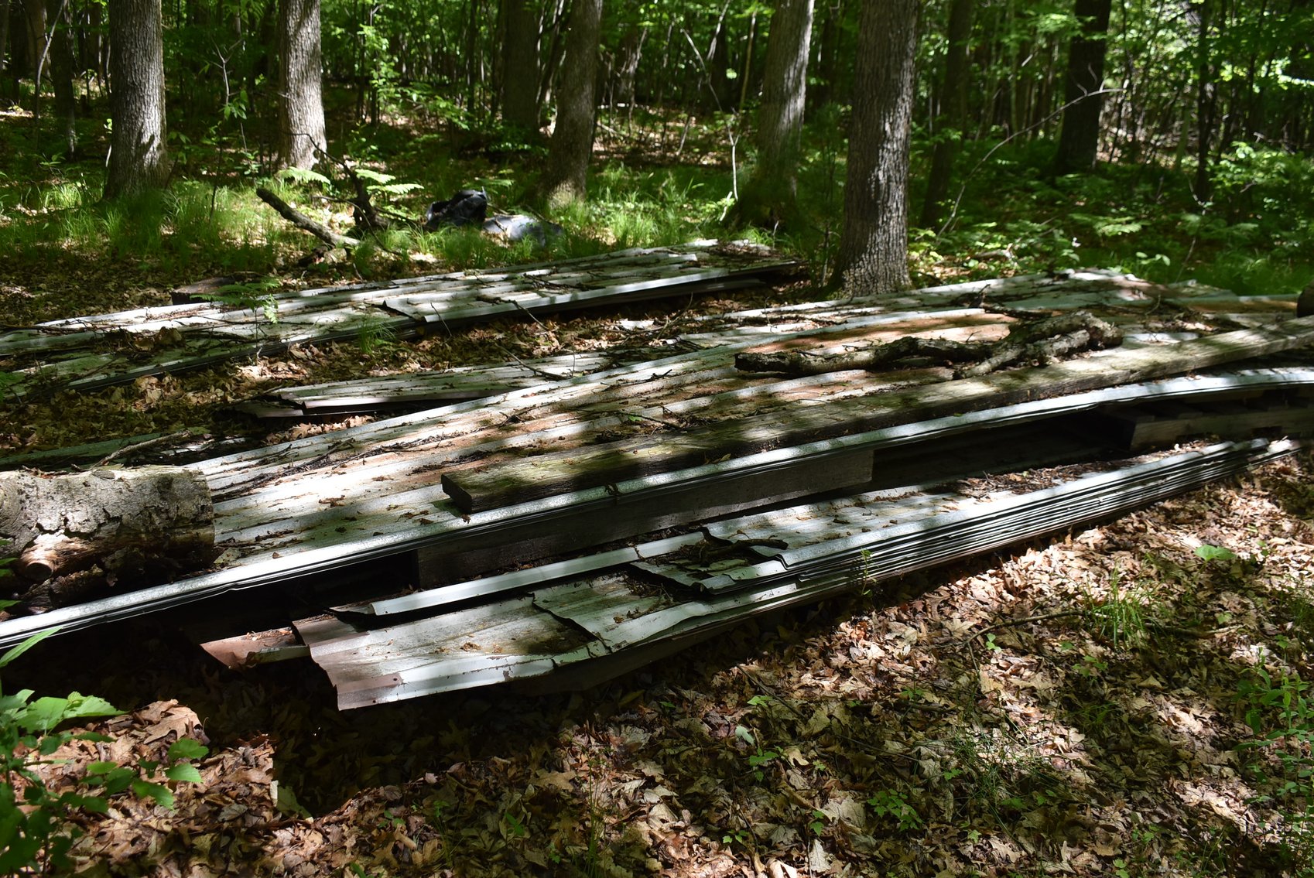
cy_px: 439
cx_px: 657
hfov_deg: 53.1
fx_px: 1315
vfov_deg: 36.9
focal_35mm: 36
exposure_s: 1/250
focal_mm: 24
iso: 320
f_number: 5.6
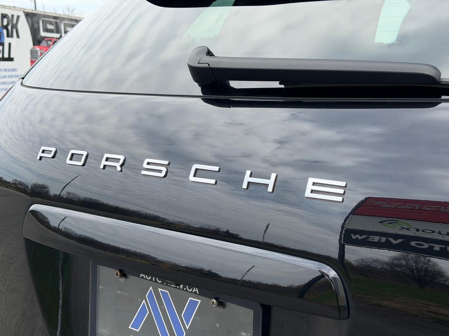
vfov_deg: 30.3
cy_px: 168
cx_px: 224
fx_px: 623
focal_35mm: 48
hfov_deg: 39.7
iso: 64
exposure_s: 1/1285
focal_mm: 6.76
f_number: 1.78
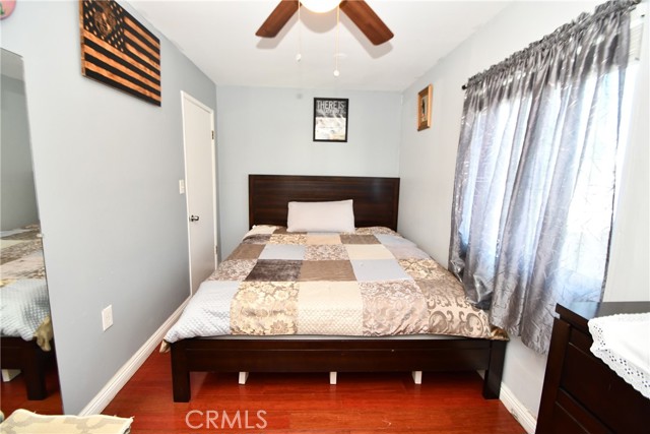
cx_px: 325
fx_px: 271
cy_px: 217
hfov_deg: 100.4
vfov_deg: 77.4
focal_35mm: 15
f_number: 4
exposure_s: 1/60
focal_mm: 10
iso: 900
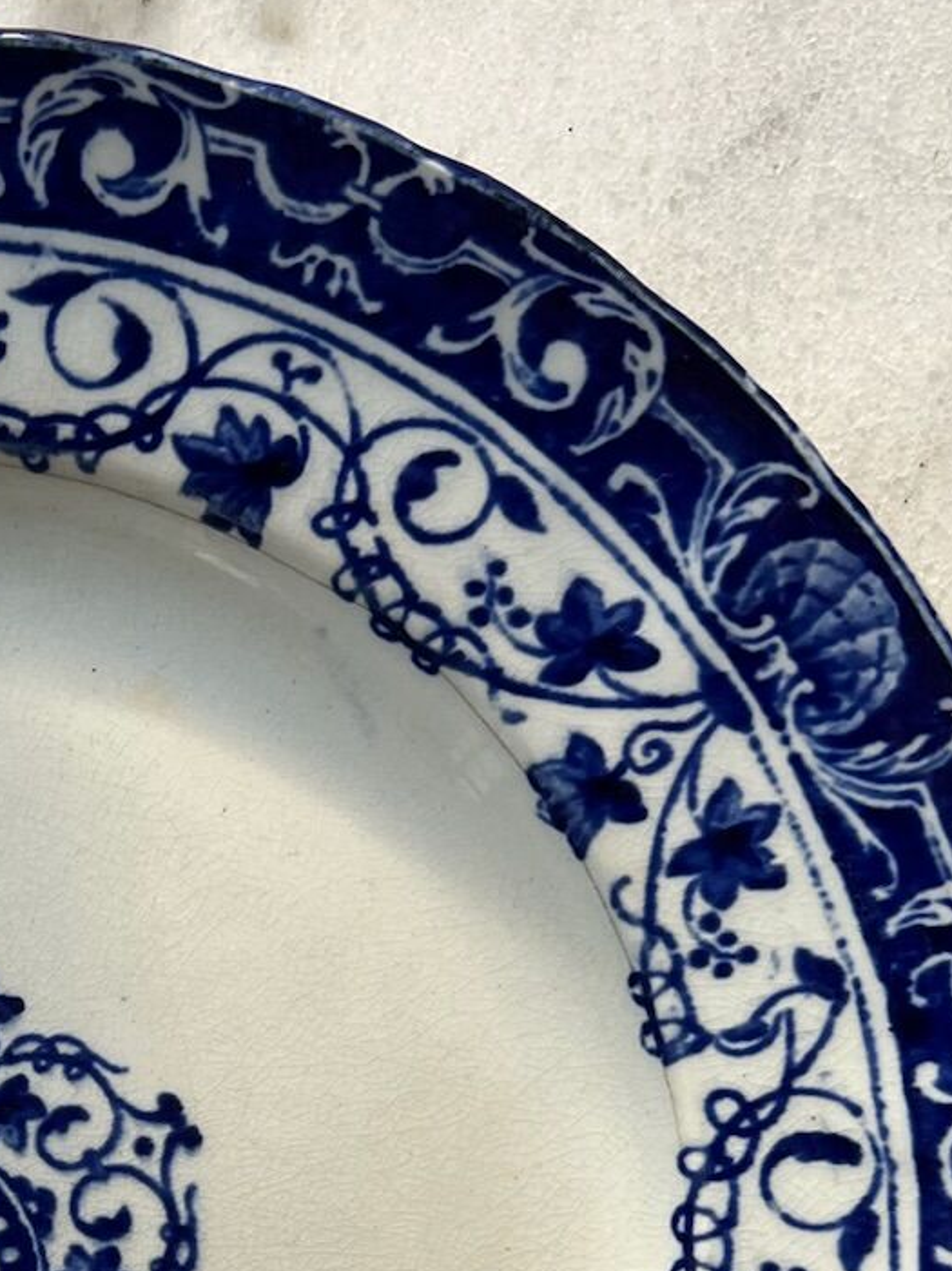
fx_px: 2789
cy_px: 1255
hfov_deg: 18.6
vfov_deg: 24.6
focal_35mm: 76
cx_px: -111
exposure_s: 1/541
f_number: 1.5
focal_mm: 5.7
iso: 50
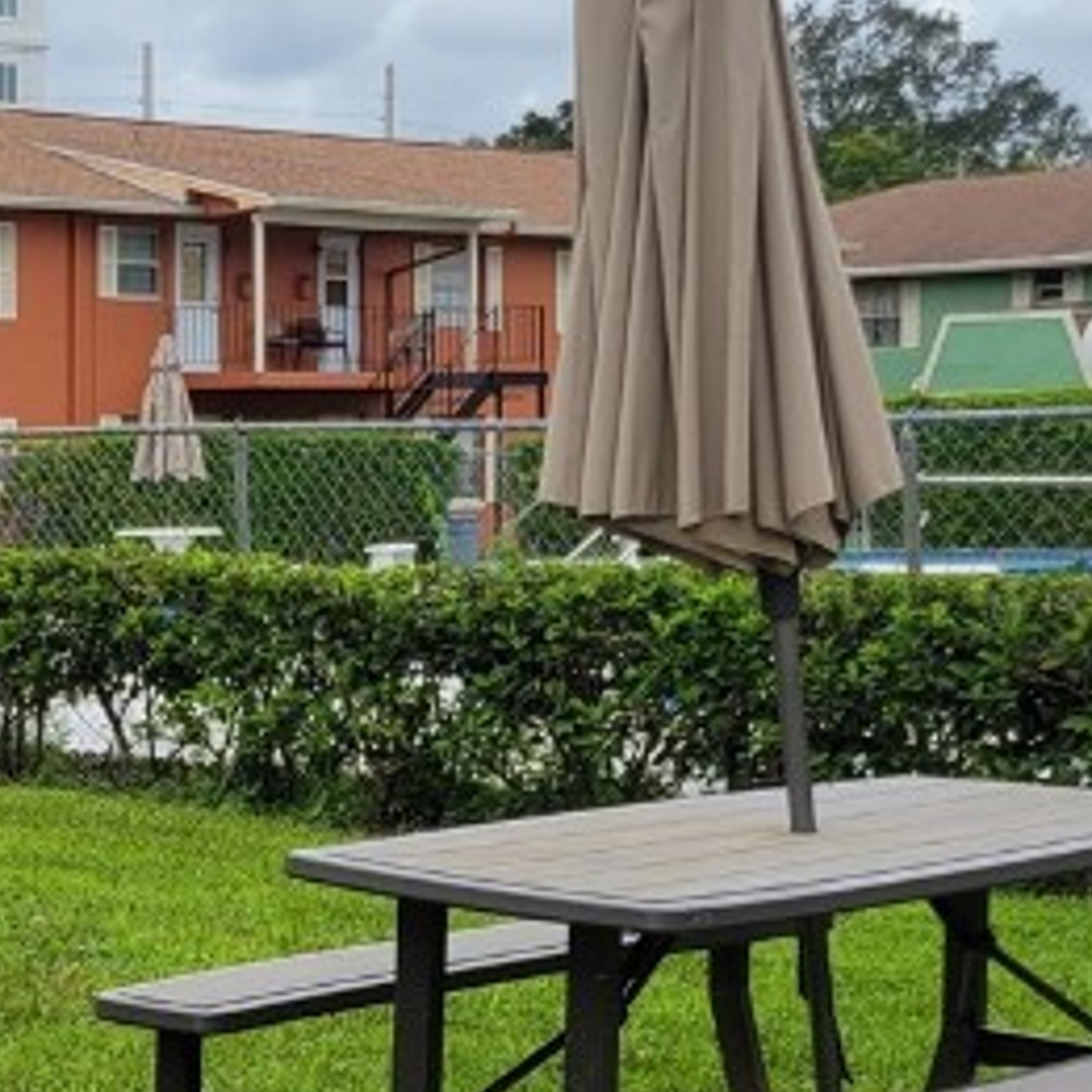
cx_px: -351
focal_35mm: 90
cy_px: 665
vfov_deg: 19.3
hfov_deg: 18.0
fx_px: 3212
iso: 40
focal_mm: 5.4
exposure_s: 1/2600
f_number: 1.8
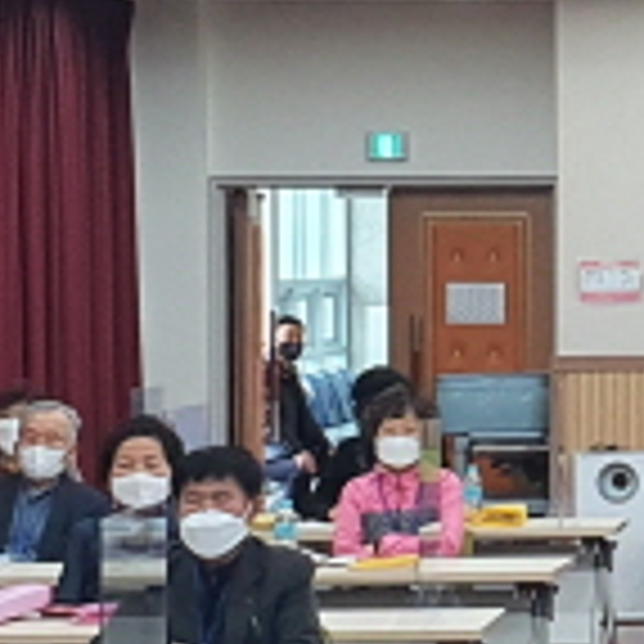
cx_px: 1130
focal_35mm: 166
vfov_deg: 10.5
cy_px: 320
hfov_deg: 10.0
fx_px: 3494
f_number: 2.4
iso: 200
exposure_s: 1/120
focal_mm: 4.32
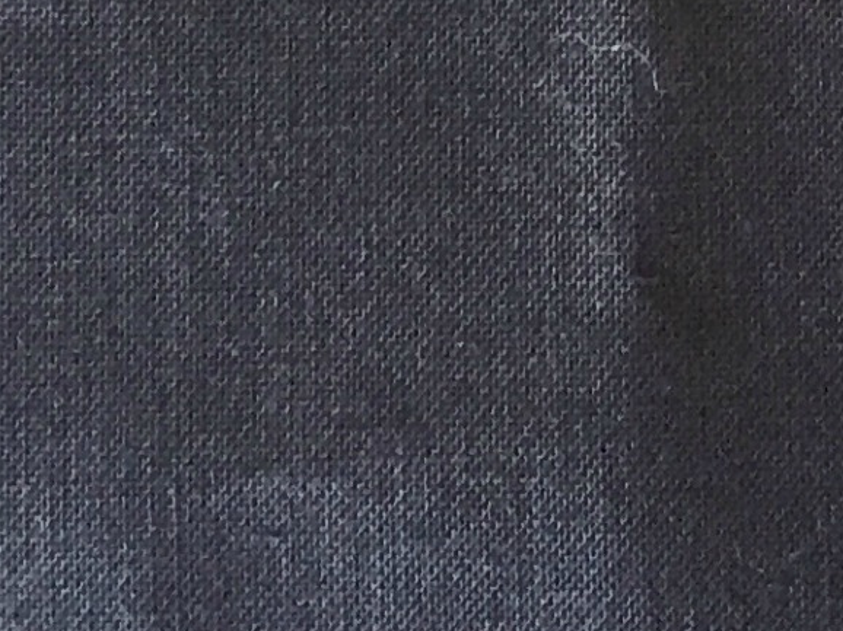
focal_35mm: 157
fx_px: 3822
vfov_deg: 8.4
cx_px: 893
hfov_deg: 12.4
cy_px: -1054
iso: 200
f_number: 2.2
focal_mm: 4.15
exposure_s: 1/30
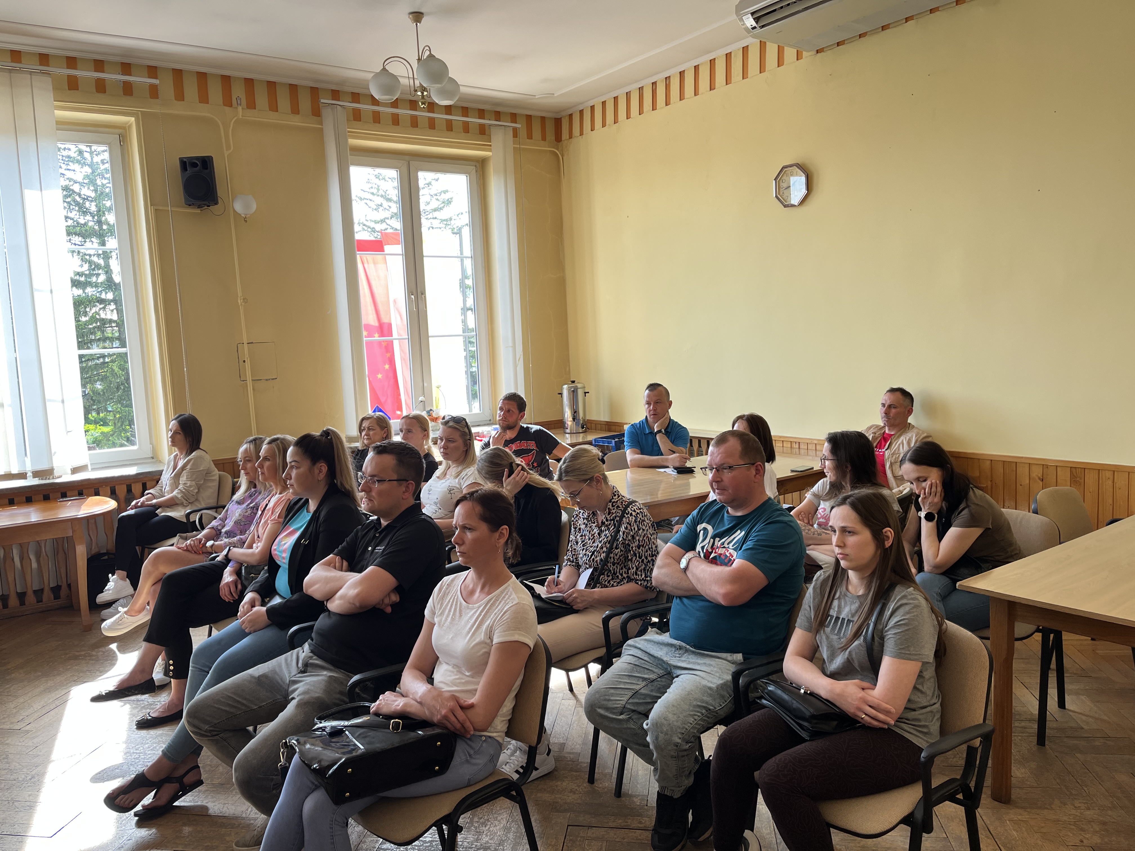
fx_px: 852
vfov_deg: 53.1
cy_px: 426
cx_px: 568
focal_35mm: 26
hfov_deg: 67.3
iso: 40
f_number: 1.6
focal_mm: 5.1
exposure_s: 1/121
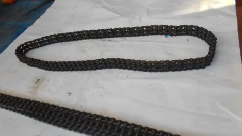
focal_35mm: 29
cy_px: 78
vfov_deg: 40.1
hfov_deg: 66.1
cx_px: 120
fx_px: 186
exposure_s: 1/100
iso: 80
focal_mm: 4.6
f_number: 3.2
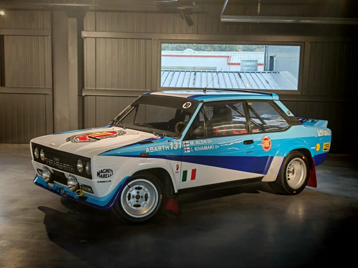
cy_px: 134
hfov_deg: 35.5
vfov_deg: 27.0
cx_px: 179
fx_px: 558
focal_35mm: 54
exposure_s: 1/100
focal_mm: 6.83
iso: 200
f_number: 4
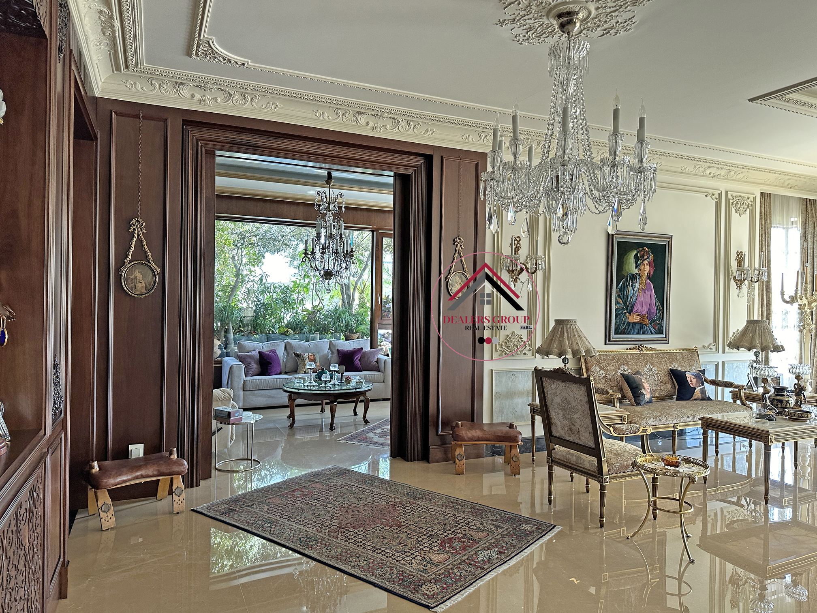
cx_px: 408
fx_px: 566
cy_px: 306
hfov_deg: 71.6
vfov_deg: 56.8
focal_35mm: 24
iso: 250
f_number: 1.78
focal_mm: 6.86
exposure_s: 1/100
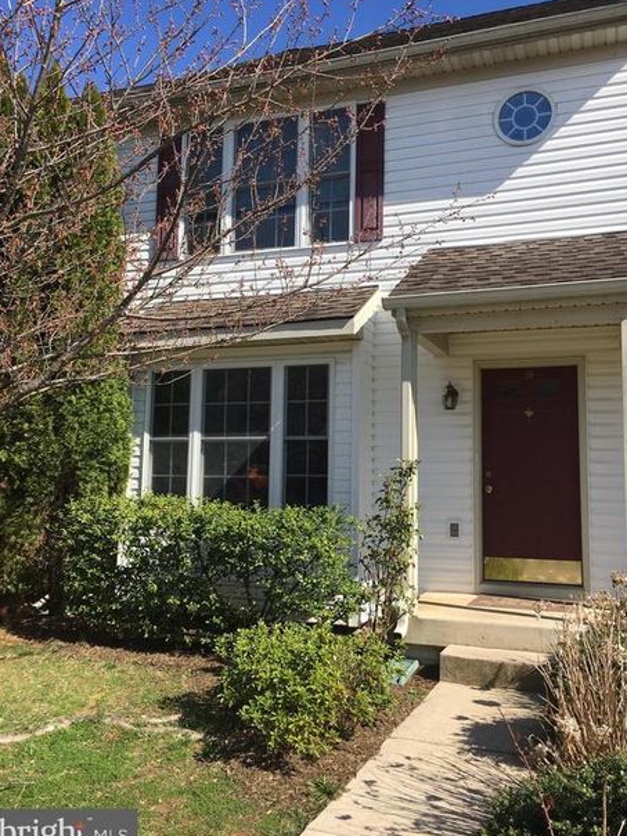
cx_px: 334
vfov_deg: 56.8
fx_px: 773
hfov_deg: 44.1
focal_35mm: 32
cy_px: 397
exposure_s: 1/1570
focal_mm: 4.15
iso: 25
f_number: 2.2
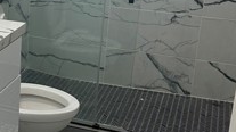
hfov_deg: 25.3
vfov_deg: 14.8
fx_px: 506
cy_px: 39
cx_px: 18
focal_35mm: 81
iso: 100
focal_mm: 6.86
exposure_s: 1/120
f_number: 1.78
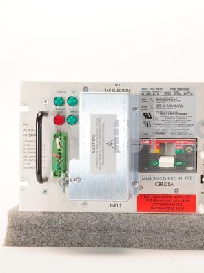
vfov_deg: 26.7
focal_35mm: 73
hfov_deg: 19.8
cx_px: 183
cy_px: 136
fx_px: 574
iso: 320
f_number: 13
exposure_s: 1/200
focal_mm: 50
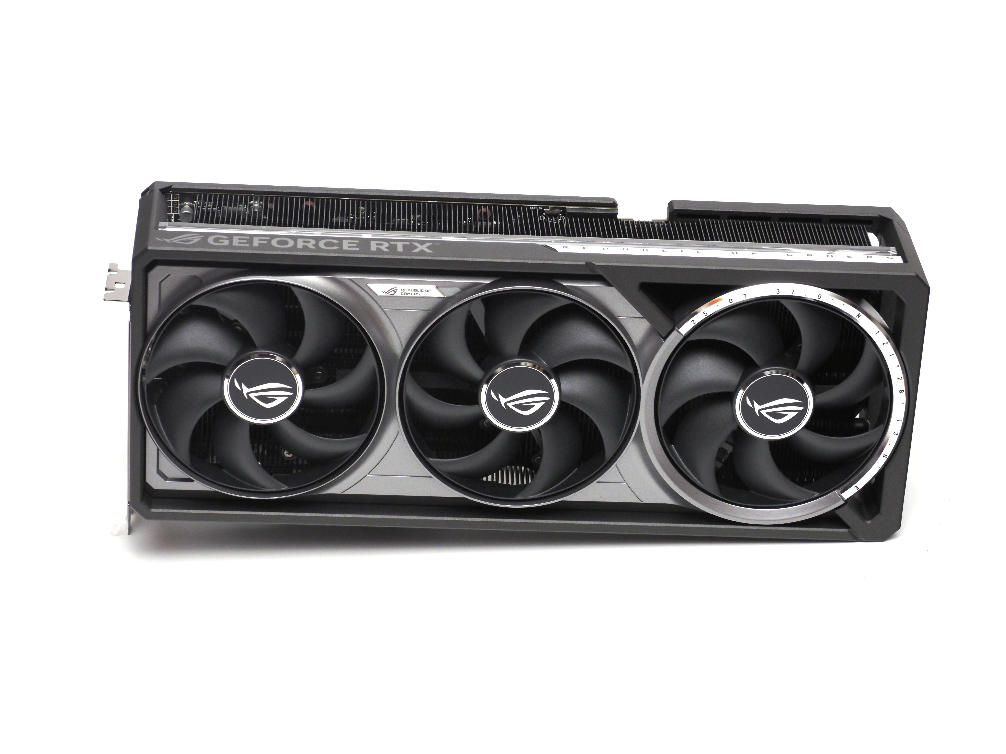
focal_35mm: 108
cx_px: 503
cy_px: 377
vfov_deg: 13.7
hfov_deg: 18.2
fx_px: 3139
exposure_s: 1/250
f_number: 5.6
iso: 400
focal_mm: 54
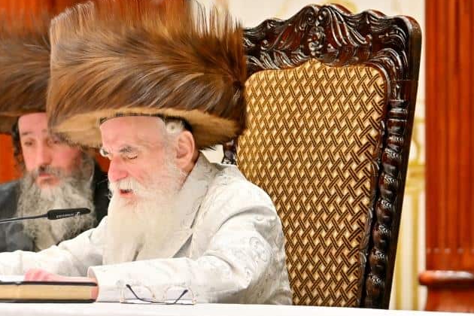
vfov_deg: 5.1
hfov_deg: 7.7
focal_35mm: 268
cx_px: 96
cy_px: 169
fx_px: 3528
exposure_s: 1/250
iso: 200
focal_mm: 110
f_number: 2.8
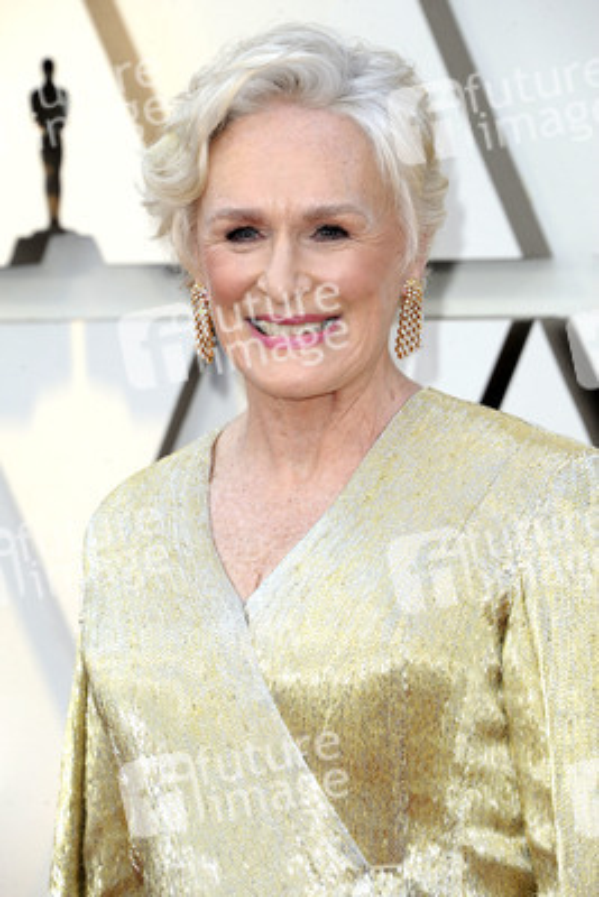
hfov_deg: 5.5
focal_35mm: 250
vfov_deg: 8.2
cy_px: 448
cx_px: 300
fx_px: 6234
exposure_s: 1/250
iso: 800
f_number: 9
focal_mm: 250
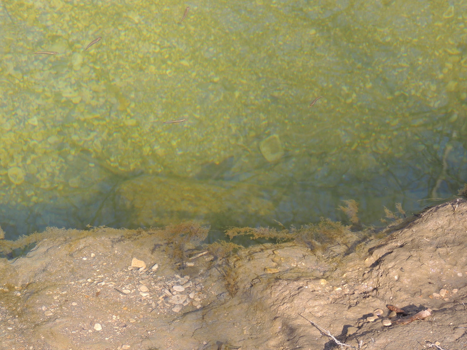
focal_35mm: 155
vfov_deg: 9.6
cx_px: 234
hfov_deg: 12.7
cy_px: 175
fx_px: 2091
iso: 100
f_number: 4.4
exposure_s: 1/160
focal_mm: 27.6
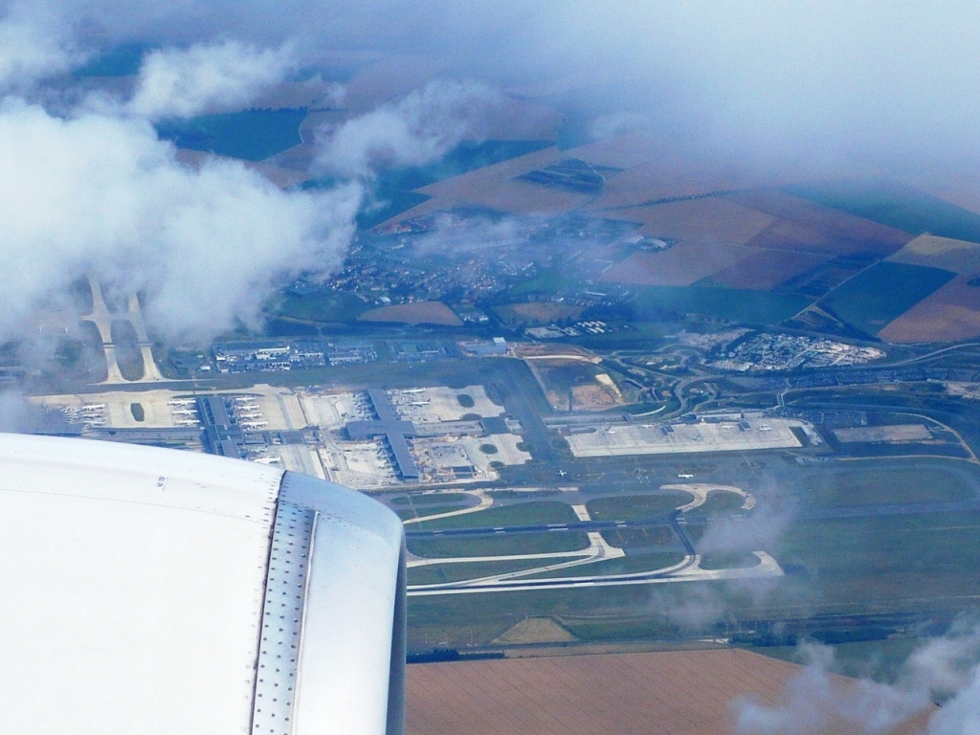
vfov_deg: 10.3
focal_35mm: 144
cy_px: 368
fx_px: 4077
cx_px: 490
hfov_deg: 13.7
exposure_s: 1/500
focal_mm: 17.4
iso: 100
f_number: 5
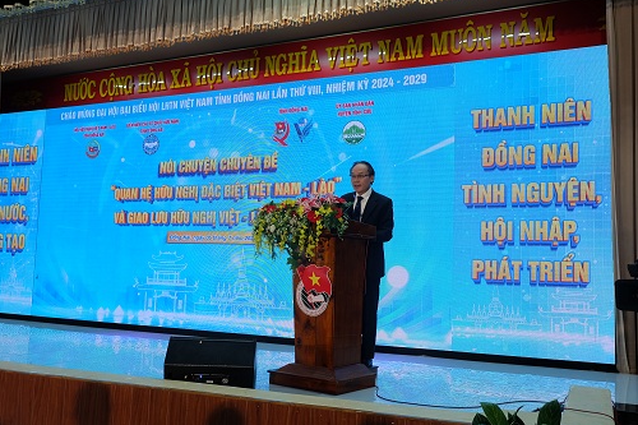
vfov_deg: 39.9
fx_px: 585
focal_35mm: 33
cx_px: 319
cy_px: 217
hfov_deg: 57.2
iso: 400
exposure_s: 1/90
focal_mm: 20.1
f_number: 3.8
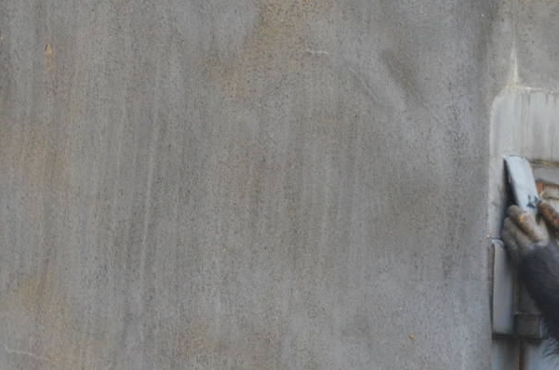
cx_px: 623
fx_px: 14240
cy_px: 476
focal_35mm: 919
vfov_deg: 1.5
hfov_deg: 2.2
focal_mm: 230
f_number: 5
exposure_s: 1/400
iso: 1600
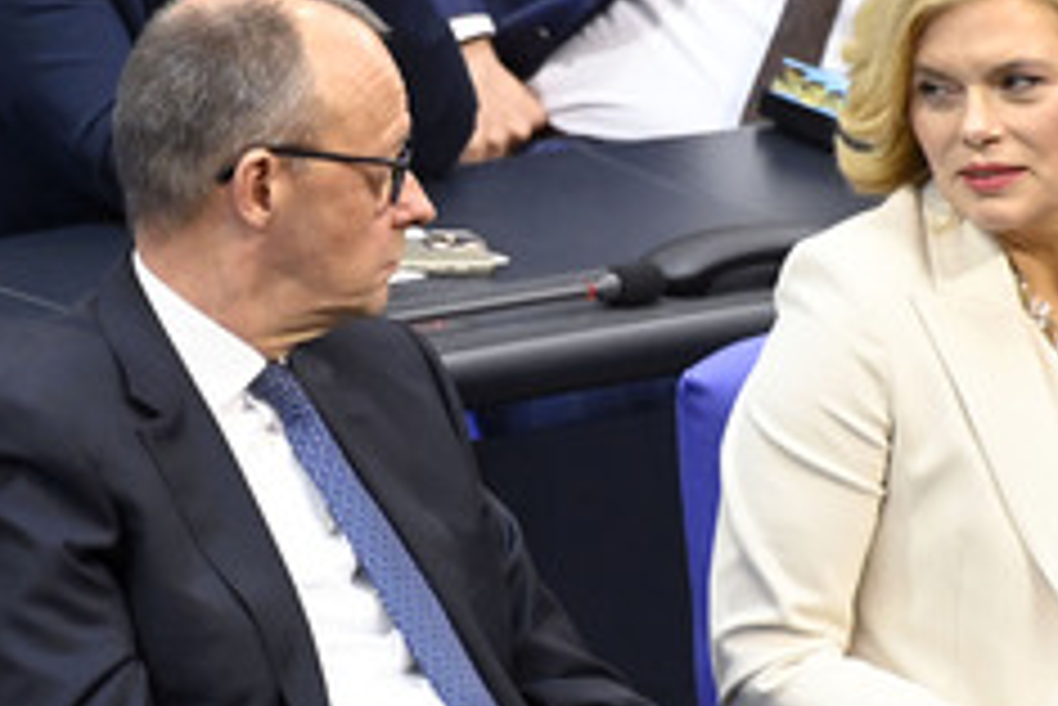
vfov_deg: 1.4
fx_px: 28171
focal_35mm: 958
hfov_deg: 2.2
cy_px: 436
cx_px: 718
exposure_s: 1/400
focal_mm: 500
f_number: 5.6
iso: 10000
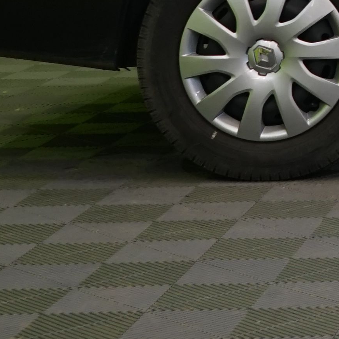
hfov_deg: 9.4
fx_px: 1817
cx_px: 829
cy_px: -191
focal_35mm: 164
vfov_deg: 10.3
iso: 500
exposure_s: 1/40
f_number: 5.6
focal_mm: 28
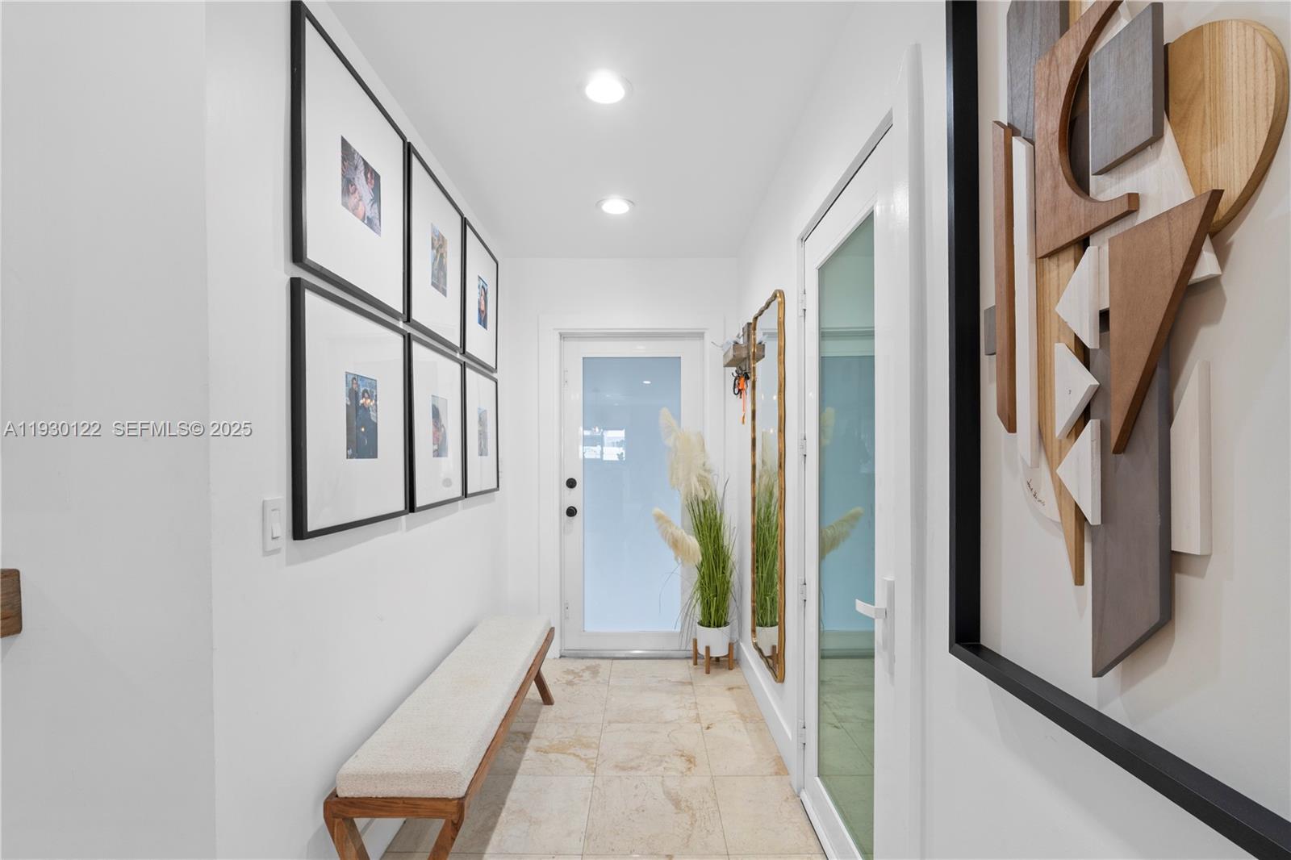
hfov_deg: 95.0
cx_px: 646
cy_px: 430
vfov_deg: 72.0
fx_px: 592
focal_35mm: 16
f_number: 6.3
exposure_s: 1/6
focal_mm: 11
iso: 320
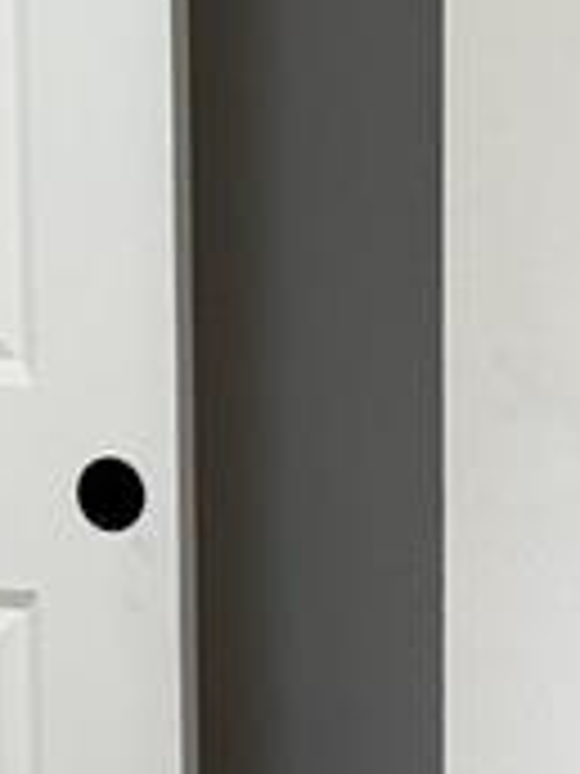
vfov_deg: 11.8
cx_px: 238
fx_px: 3731
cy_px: 648
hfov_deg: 8.9
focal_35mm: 167
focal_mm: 6.76
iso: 200
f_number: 1.78
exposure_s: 1/120
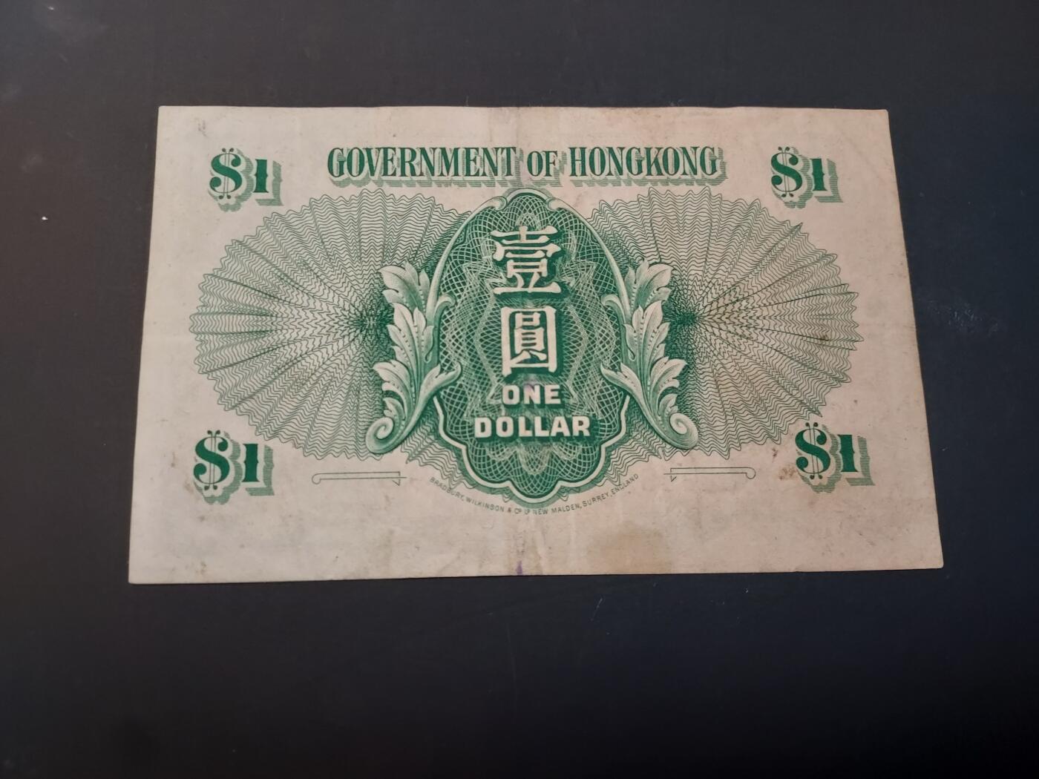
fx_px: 720
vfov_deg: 56.8
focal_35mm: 24
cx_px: 520
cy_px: 390
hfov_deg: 71.6
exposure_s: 1/50
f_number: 1.8
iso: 100
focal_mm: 4.6
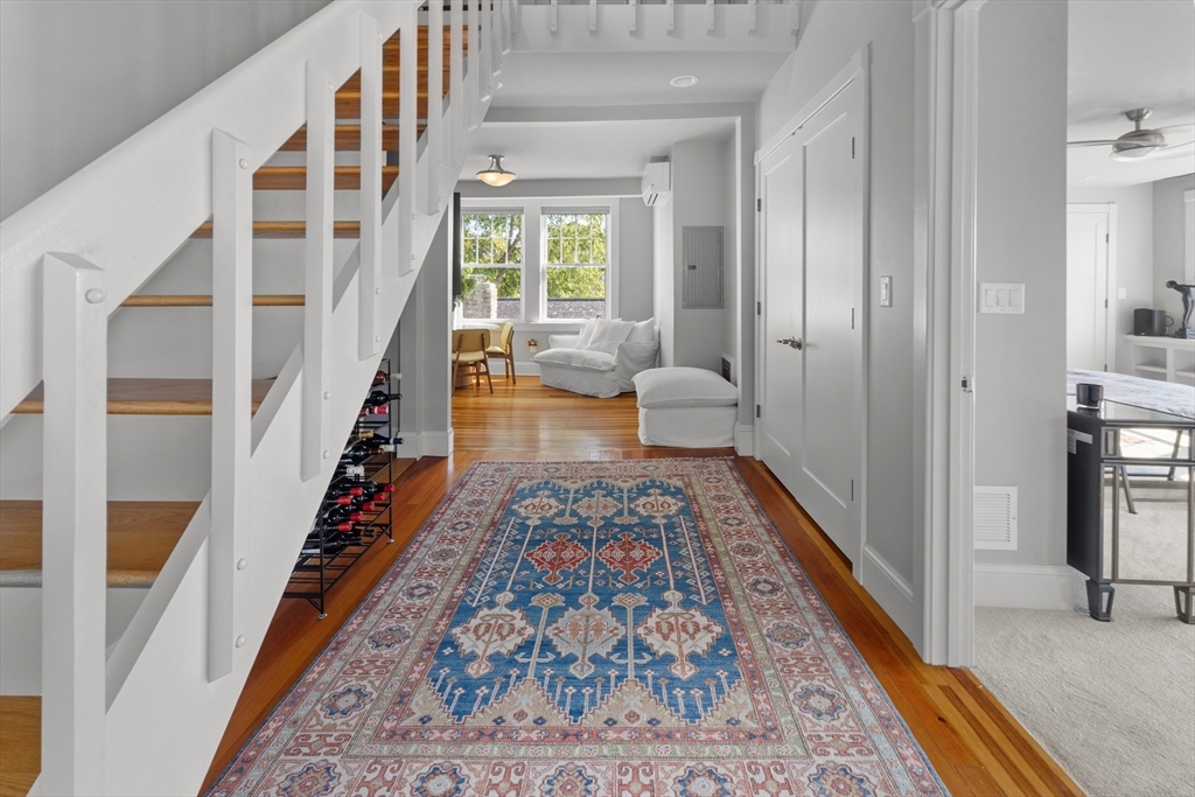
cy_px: 398
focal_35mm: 15
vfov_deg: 77.3
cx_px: 598
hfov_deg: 100.4
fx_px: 498
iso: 100
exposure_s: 1/4
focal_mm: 10
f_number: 2.8
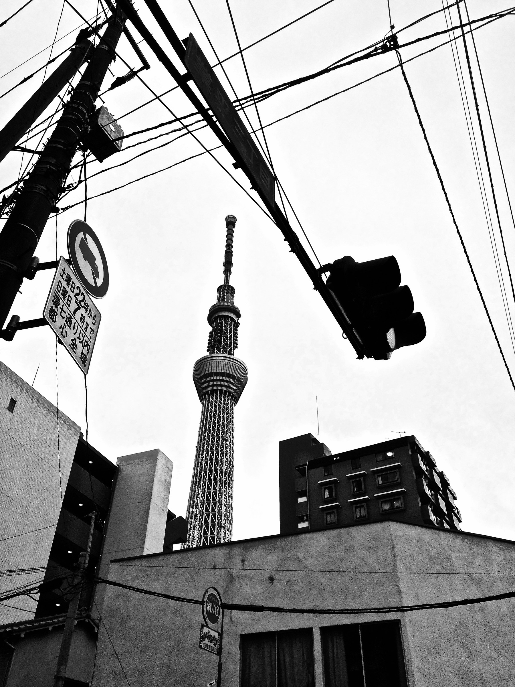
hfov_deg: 48.2
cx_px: 258
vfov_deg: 61.7
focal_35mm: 29
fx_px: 575
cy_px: 344
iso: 32
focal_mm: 4.15
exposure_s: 1/351
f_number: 2.2
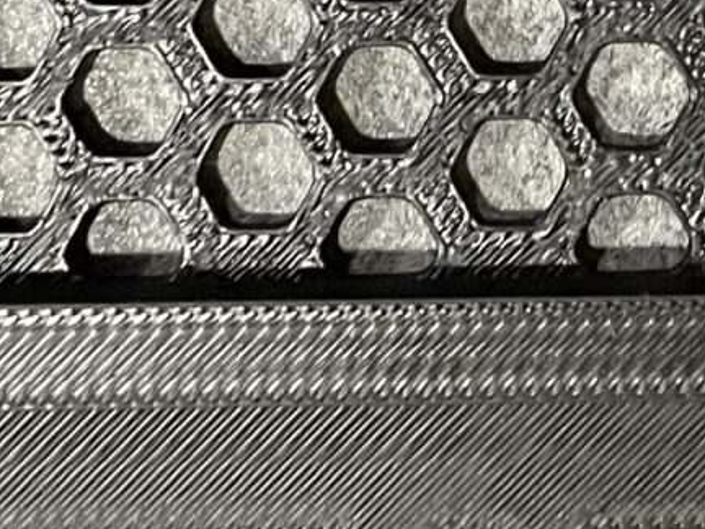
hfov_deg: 12.8
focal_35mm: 154
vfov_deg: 9.6
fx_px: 3136
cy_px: 41
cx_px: 506
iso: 400
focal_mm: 4.2
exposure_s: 1/50
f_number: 1.6
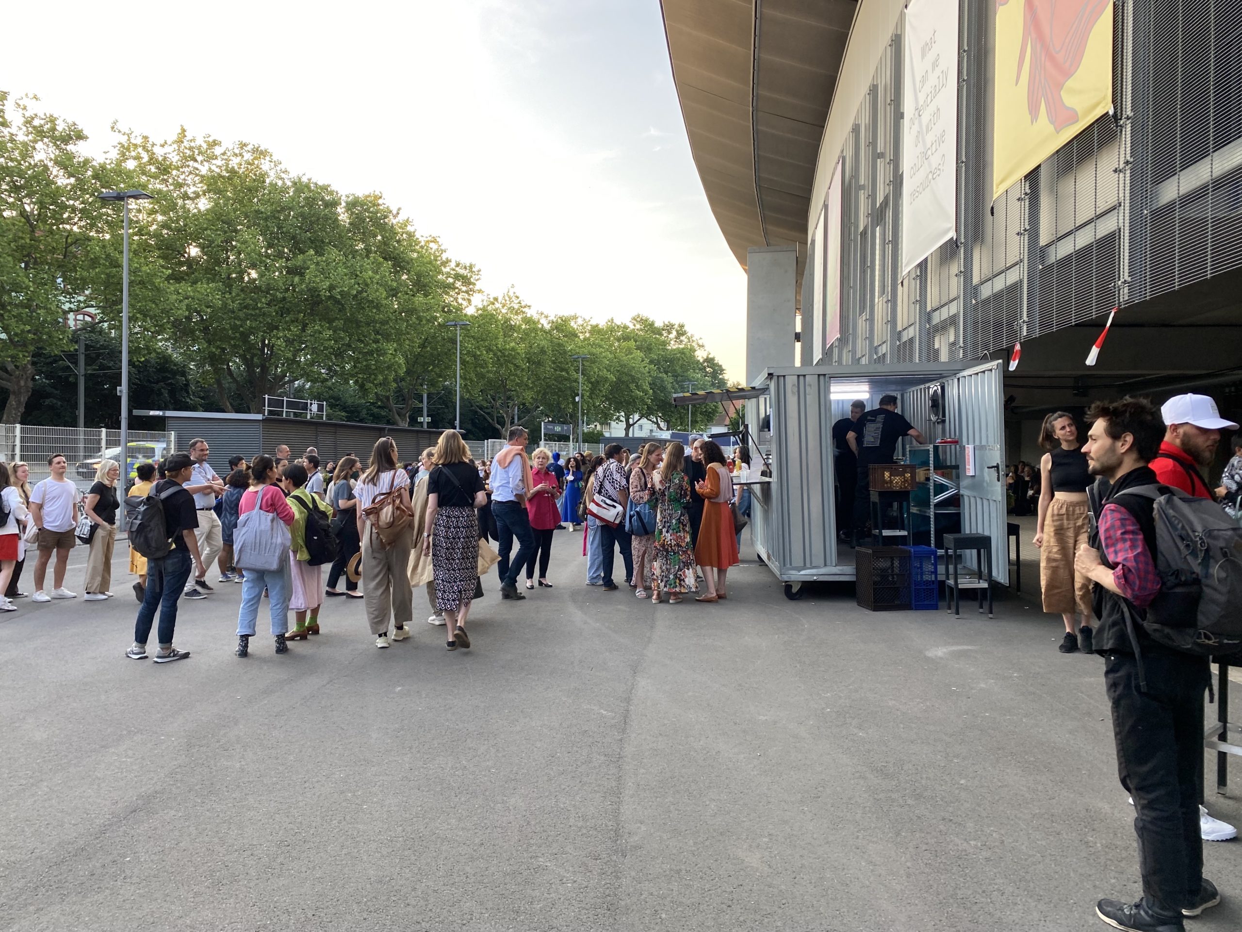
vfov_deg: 53.1
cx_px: 621
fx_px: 933
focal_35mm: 26
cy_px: 466
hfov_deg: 67.3
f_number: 1.8
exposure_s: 1/122
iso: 40
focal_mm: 4.25
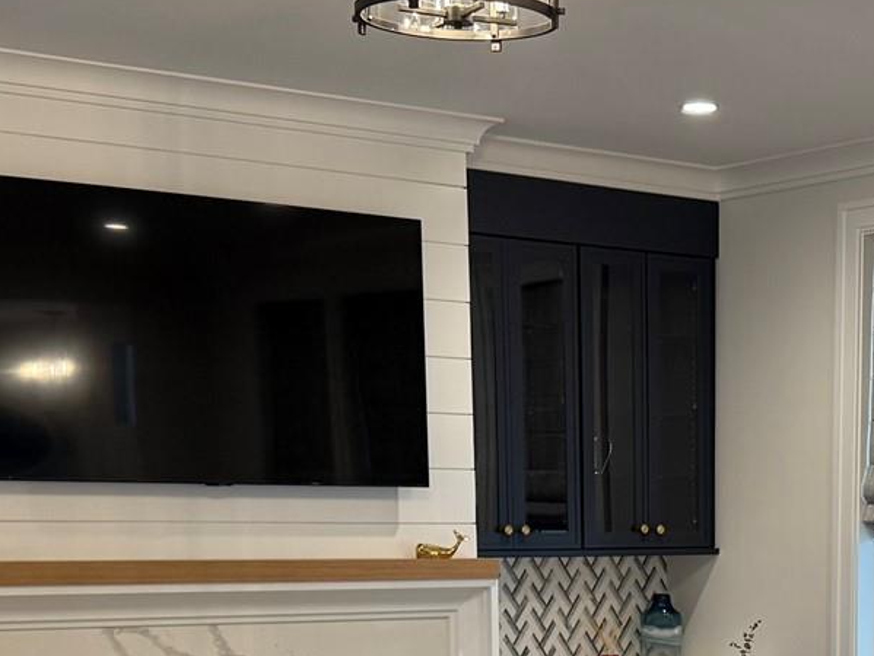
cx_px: 721
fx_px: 2072
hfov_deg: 23.4
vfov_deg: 17.0
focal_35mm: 82
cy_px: 847
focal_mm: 6.76
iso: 160
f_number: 1.78
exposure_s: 1/60
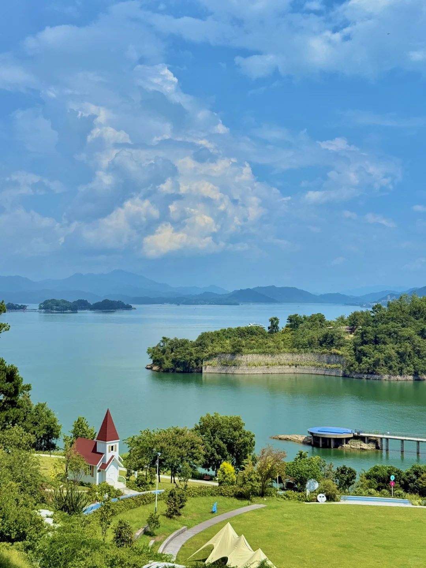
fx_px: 788
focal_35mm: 48
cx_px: 213
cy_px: 284
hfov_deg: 30.3
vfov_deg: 39.7
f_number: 1.78
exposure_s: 1/9901
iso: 64
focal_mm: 6.76
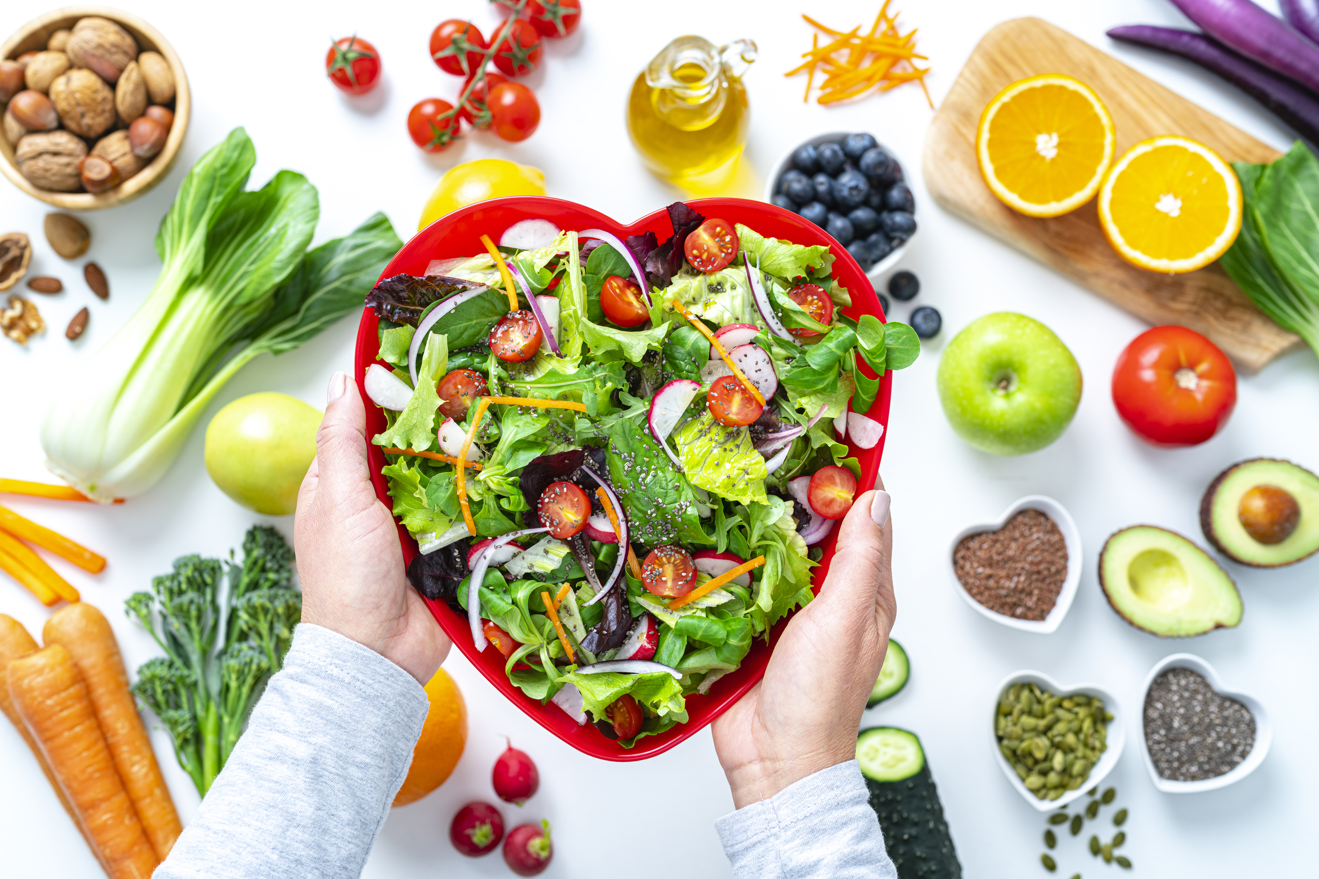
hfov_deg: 48.5
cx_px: 660
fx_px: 1466
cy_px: 440
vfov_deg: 33.4
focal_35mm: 40
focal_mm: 40
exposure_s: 1/100
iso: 100
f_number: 4.5
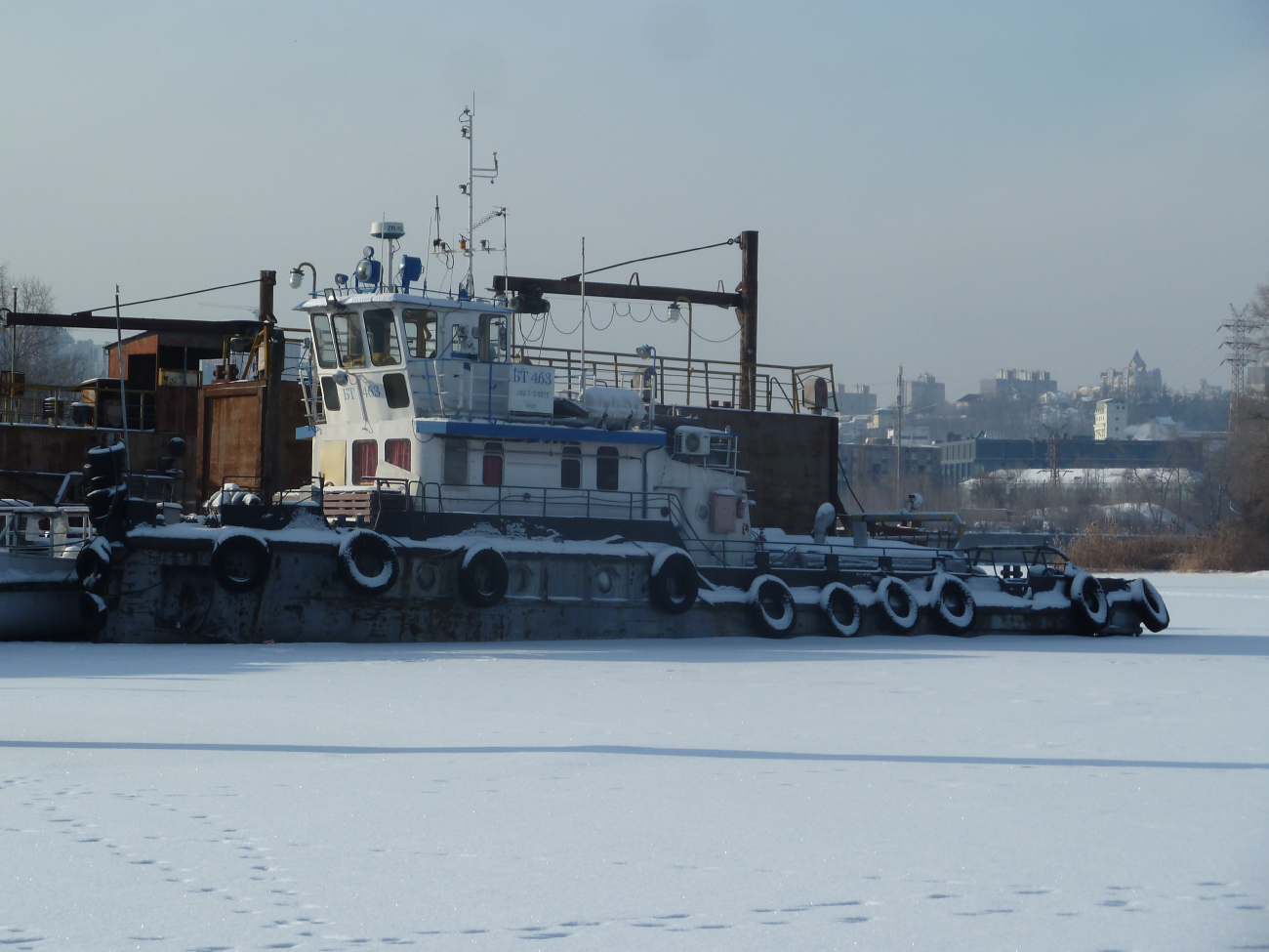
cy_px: 476
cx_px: 634
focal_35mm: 119
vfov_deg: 12.5
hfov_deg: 16.6
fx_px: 4362
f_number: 5.6
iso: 80
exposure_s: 1/500
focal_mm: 19.5
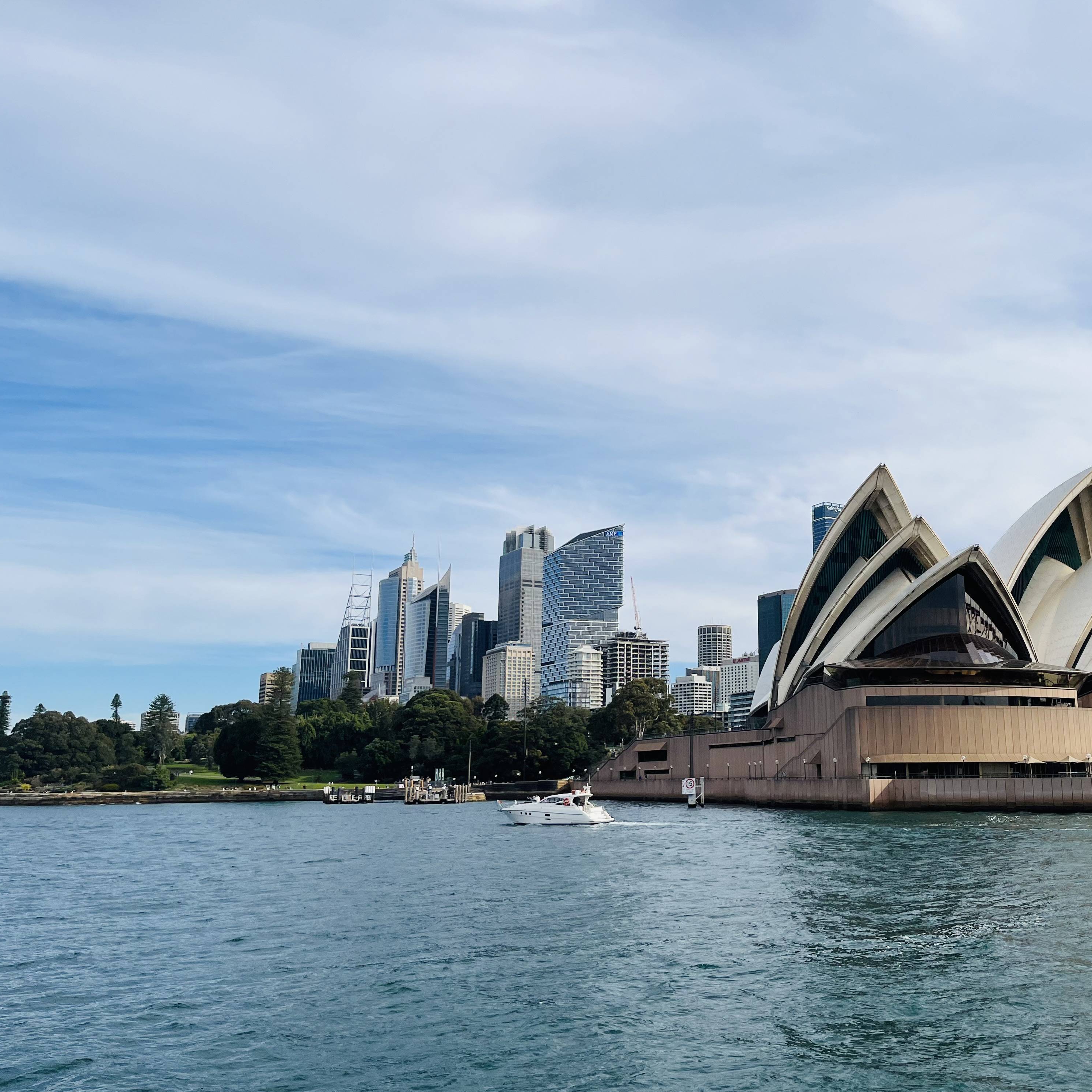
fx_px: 1106
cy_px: 550
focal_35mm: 31
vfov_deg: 52.5
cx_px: 728
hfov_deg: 51.6
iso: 50
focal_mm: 5.1
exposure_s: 1/5076
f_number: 1.6
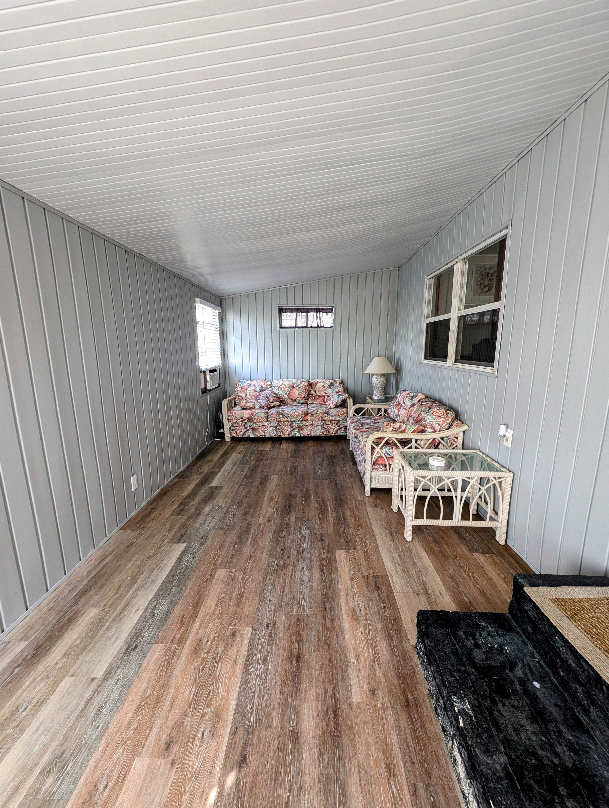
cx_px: 304
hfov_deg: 94.6
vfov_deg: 110.5
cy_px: 404
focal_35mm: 12
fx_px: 281
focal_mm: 2.23
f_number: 1.95
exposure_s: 1/55.9
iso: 90
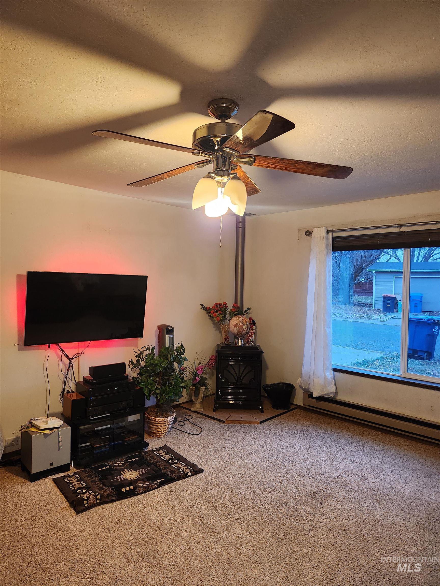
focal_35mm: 23
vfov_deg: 73.9
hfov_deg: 58.9
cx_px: 220
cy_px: 293
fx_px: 390
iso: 640
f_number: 1.8
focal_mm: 5.4
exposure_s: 1/60
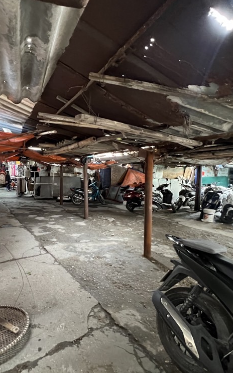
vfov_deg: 88.0
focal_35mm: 19
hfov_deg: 60.4
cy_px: 189
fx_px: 193
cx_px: 74
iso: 800
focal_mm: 1.57
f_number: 1.8
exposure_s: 1/60
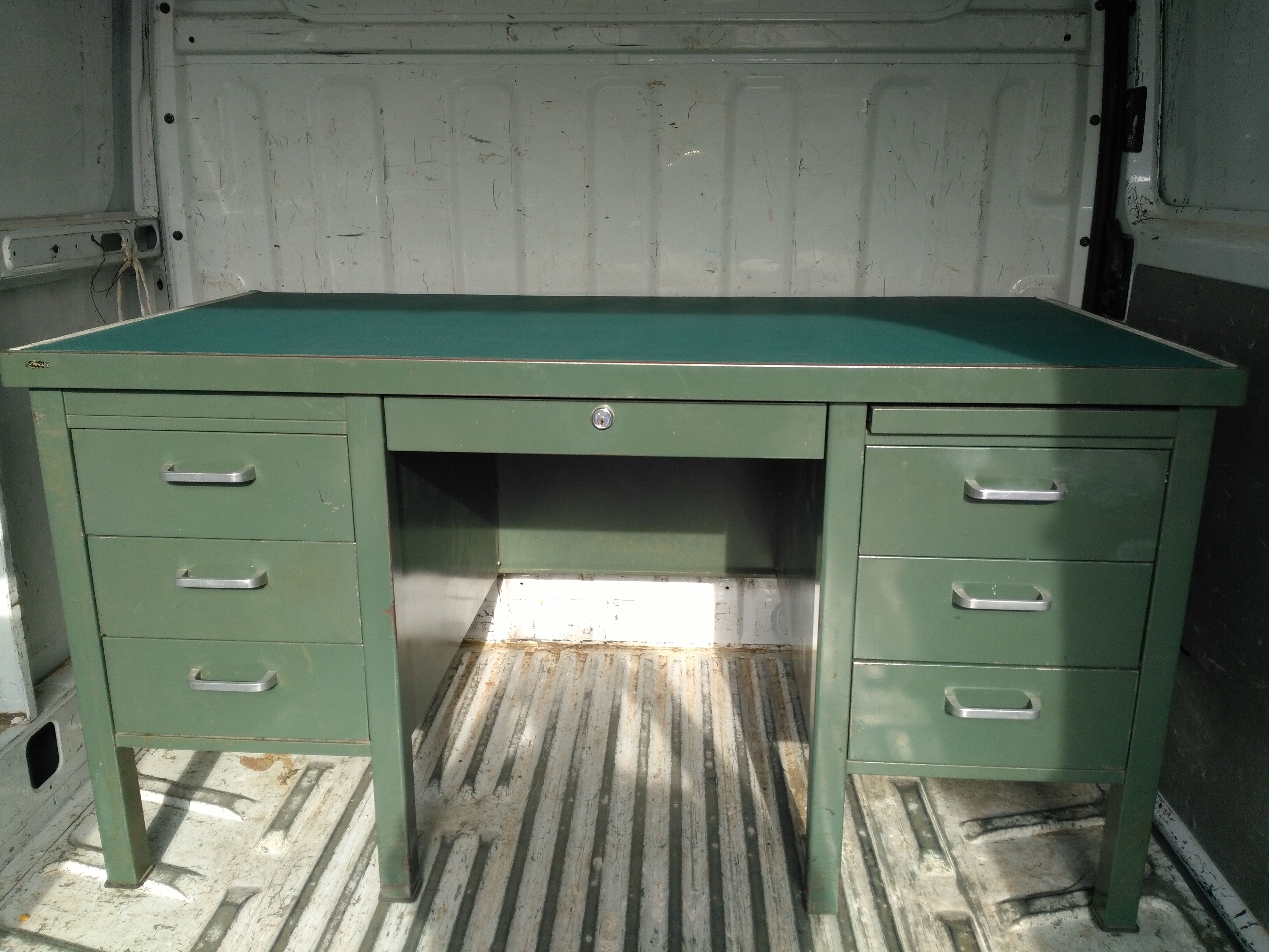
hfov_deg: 63.4
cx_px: 634
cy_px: 476
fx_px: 1026
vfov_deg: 49.7
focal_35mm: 28
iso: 100
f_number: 2
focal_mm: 2.96
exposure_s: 1/164
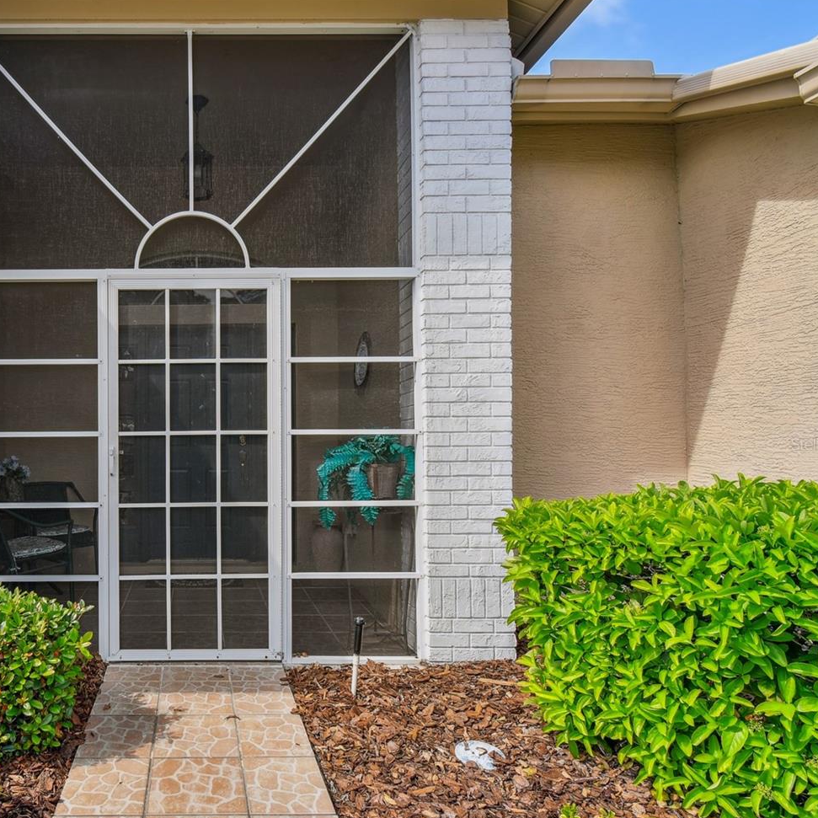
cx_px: 192
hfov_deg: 67.0
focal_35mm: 21
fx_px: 561
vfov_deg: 72.0
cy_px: 444
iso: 100
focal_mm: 10
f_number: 7.1
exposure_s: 1/20
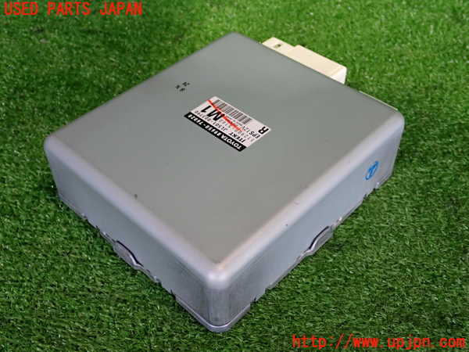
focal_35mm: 41
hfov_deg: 45.8
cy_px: 176
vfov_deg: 35.1
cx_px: 234
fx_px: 555
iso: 500
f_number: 2.8
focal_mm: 7.31
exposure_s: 1/40
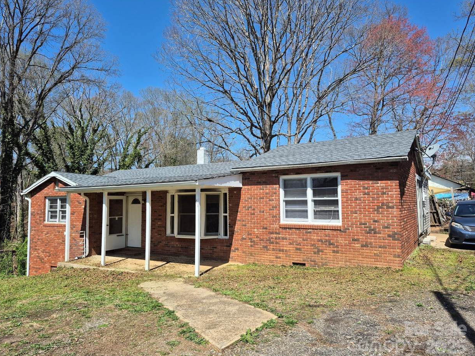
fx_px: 329
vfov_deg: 56.8
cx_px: 237
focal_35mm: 24
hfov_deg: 71.6
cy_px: 181
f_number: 1.8
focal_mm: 5.4
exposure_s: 1/1428
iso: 25
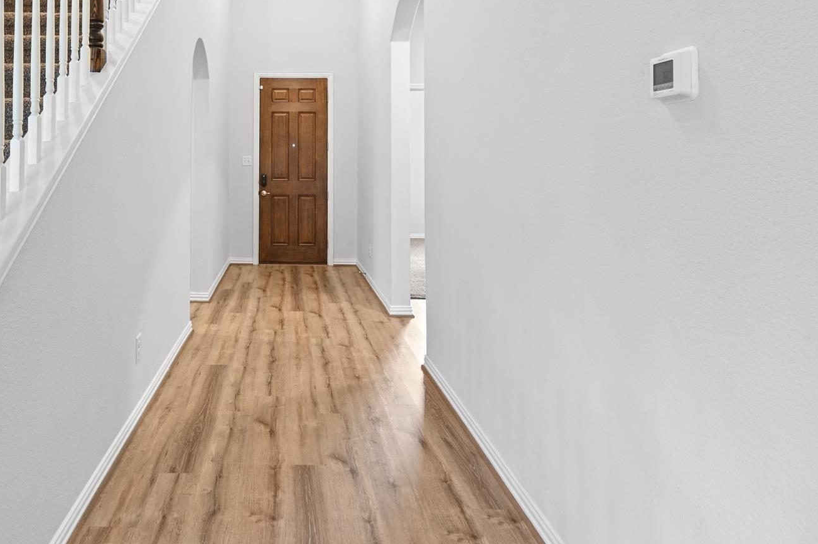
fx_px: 500
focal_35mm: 22
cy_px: 179
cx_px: 273
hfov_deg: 76.2
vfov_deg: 55.9
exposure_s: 1.6
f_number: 14
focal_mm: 14
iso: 200
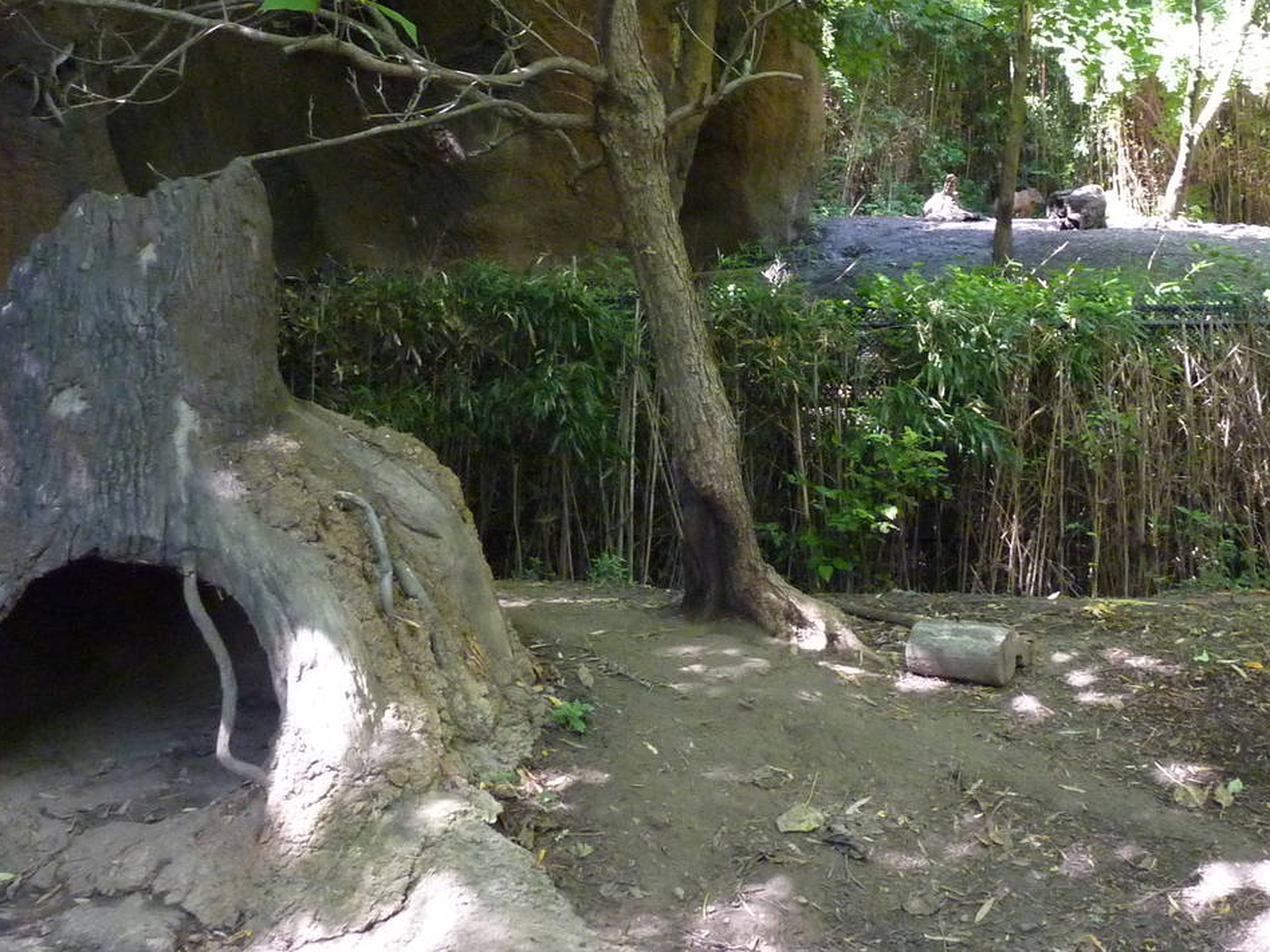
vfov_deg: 28.9
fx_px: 1797
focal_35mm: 49
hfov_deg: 38.8
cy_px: 170
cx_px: 758
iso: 400
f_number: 3.4
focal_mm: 4.7
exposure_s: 1/80
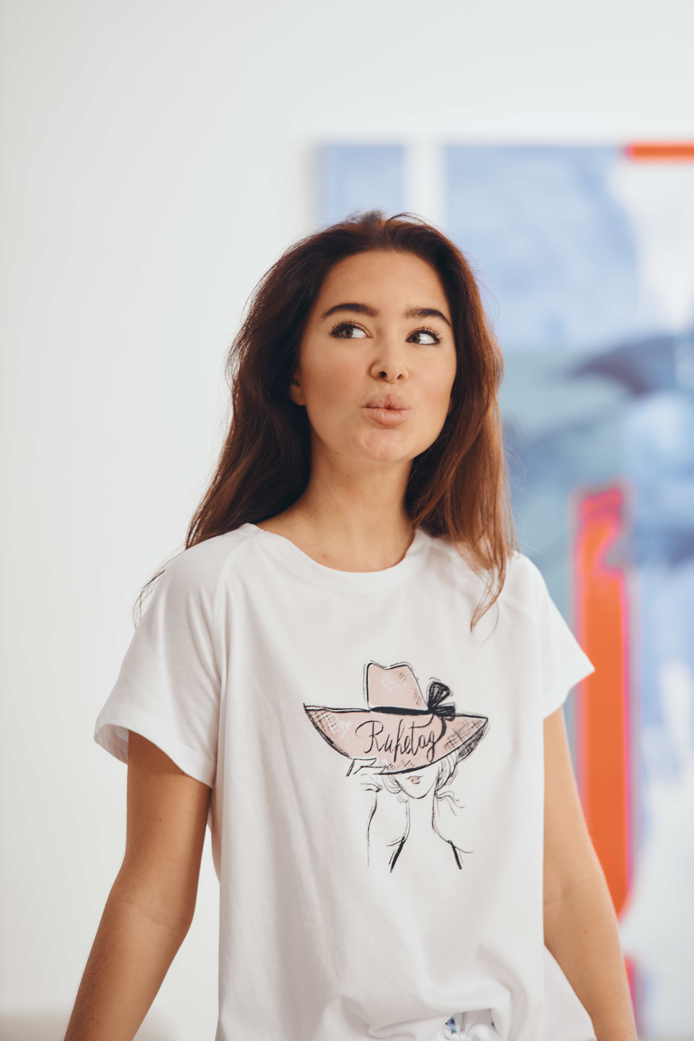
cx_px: 347
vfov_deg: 11.4
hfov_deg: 7.6
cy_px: 520
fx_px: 5205
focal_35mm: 180
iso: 100
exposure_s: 1/125
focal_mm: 180
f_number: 3.5
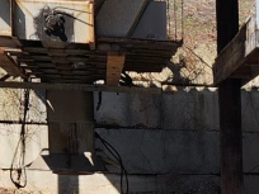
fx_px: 673
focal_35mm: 90
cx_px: 477
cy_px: 359
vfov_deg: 14.3
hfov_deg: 17.4
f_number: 1.8
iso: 20
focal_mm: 5.4
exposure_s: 1/2500
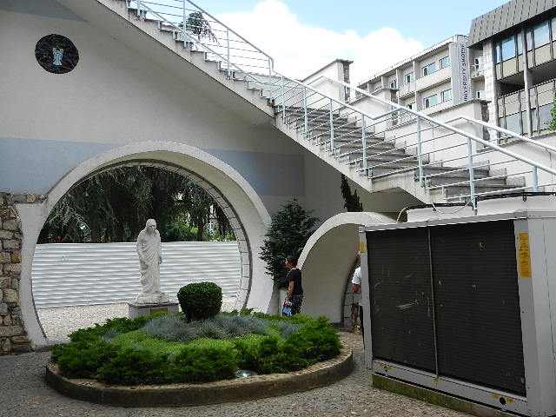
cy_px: 208
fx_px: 530
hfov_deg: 55.4
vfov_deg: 42.9
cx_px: 278
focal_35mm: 33
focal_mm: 5.9
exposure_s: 1/500
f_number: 3.8
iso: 160
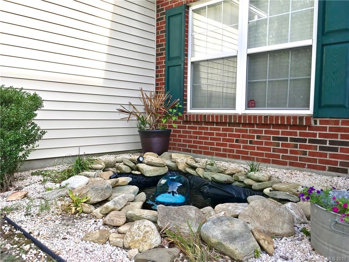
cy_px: 131
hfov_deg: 61.7
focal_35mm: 29
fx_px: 292
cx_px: 174
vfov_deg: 48.2
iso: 25
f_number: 2.2
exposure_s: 1/693
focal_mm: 4.15
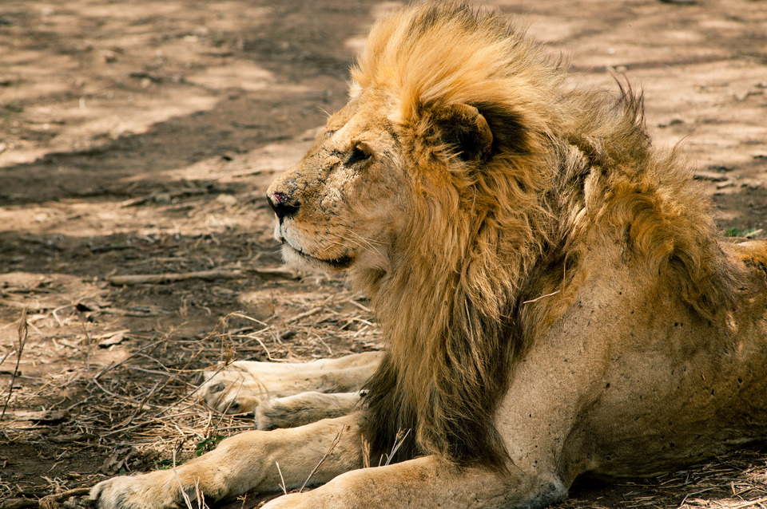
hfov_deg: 6.9
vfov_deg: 4.6
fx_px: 6385
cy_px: 254
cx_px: 384
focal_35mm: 300
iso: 200
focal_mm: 200
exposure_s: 1/250
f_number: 7.1
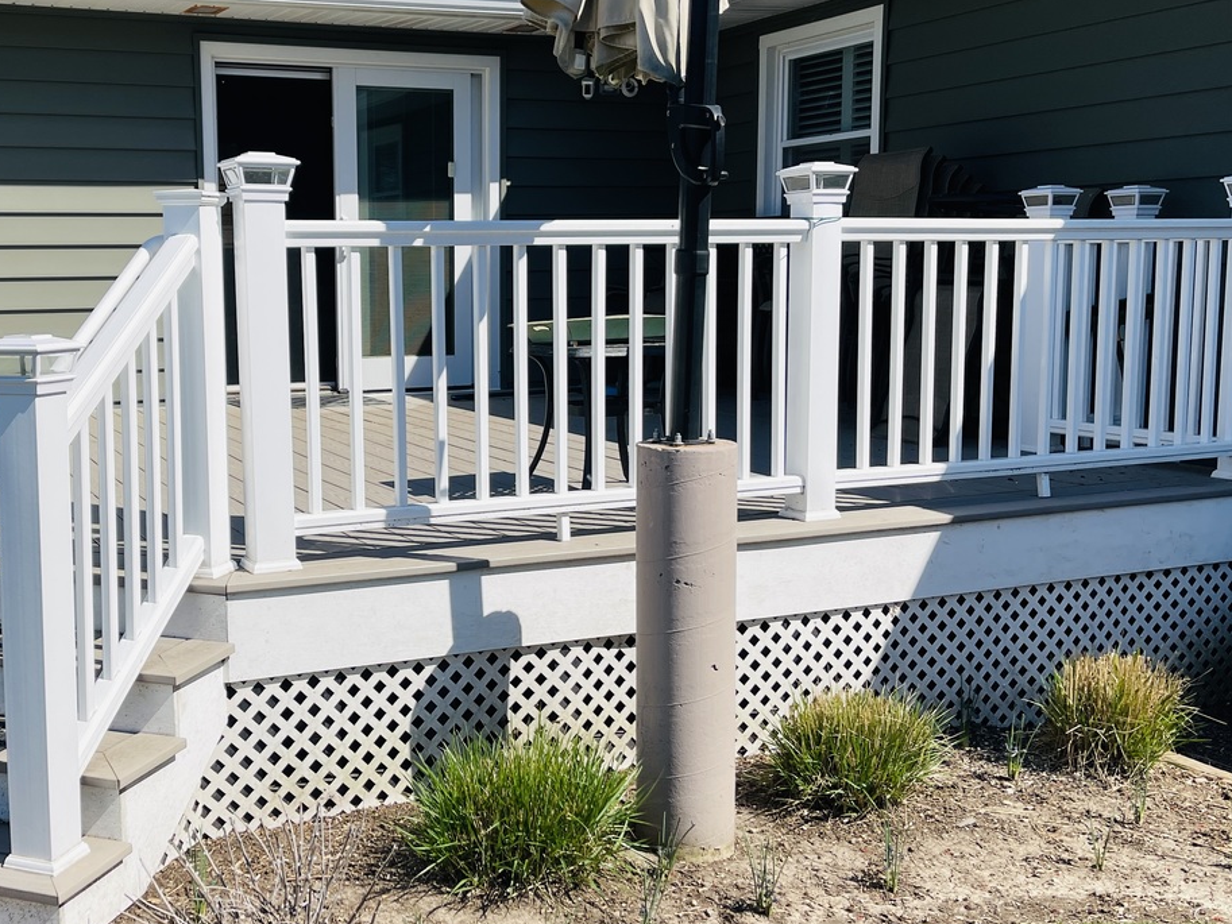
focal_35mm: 41
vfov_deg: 35.1
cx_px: 414
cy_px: 440
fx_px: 1459
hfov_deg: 45.1
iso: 32
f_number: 1.6
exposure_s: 1/4902
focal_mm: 5.1
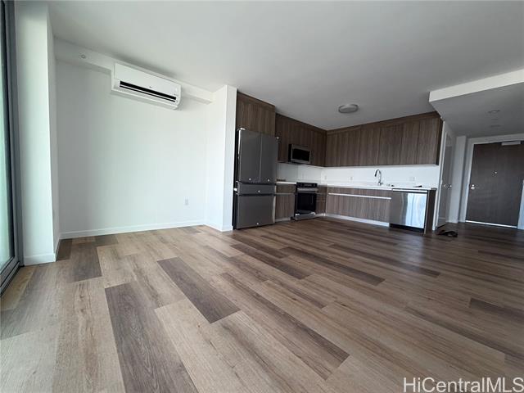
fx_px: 212
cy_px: 196
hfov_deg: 102.1
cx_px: 262
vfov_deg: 85.7
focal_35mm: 14
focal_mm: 2.22
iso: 200
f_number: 2.2
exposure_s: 1/121
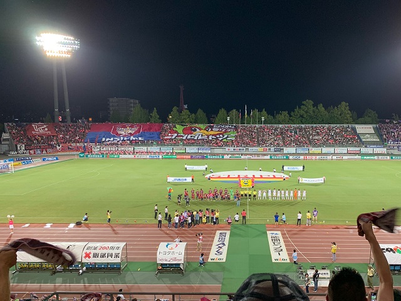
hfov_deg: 67.3
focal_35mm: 26
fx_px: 301
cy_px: 150
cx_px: 200
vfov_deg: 53.1
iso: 80
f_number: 1.8
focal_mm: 4.25
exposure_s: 1/120
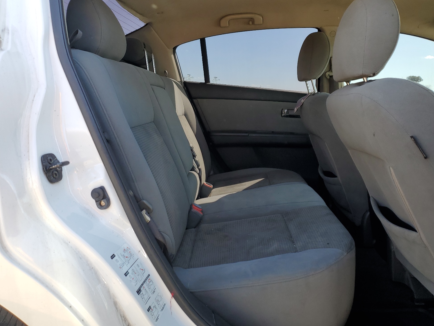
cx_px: 214
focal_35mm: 27
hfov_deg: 65.3
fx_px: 339
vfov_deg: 51.4
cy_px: 158
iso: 50
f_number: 1.5
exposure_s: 1/294
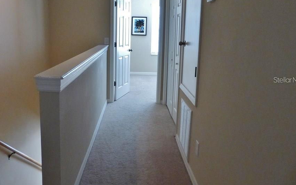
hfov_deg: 59.4
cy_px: 80
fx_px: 258
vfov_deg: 39.3
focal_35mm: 32
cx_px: 128
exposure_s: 1/40
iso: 400
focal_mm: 4.3
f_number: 3.3
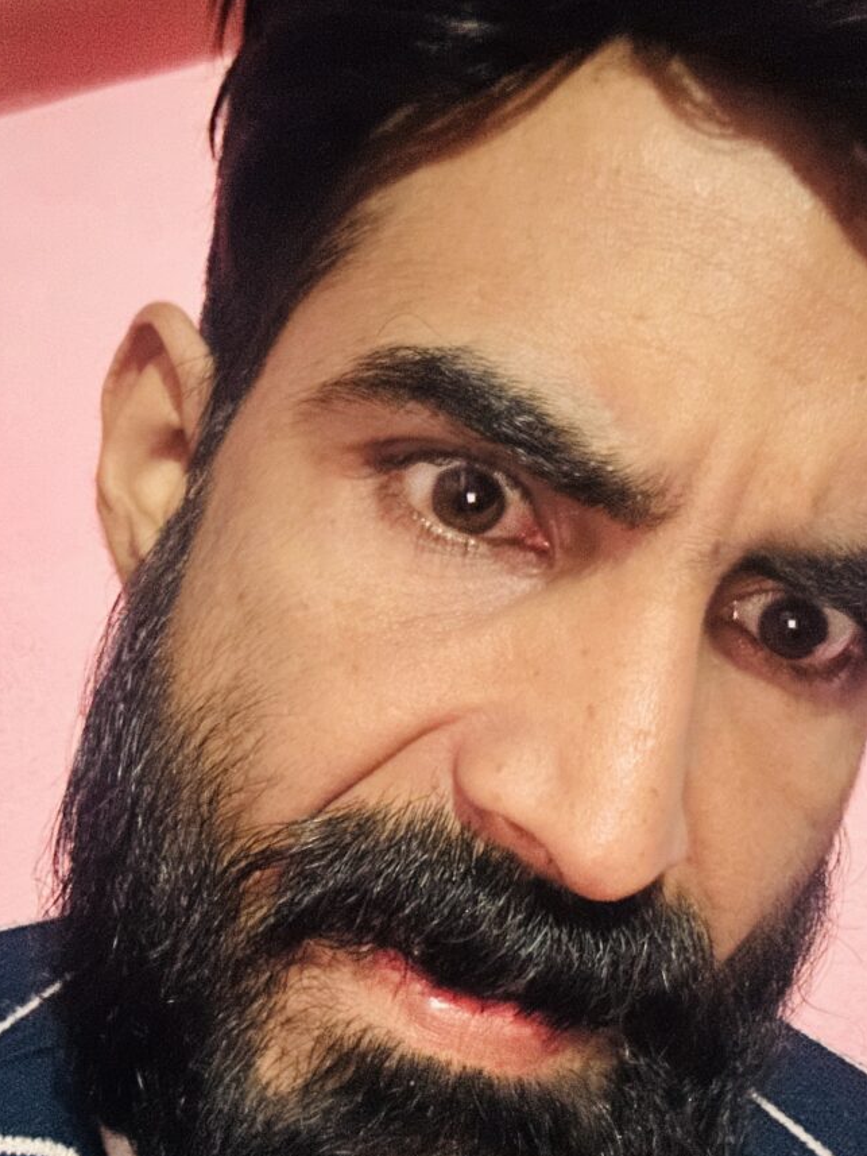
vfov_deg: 44.6
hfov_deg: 34.2
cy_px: 691
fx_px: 1402
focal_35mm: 42
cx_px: 529
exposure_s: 1/8
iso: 800
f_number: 1.9
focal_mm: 2.69
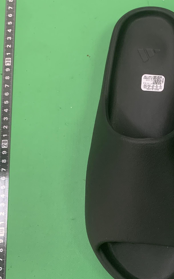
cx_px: 206
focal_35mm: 57
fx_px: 433
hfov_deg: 21.2
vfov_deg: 35.7
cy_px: 143
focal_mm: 4.25
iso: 320
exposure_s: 1/60
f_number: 1.8
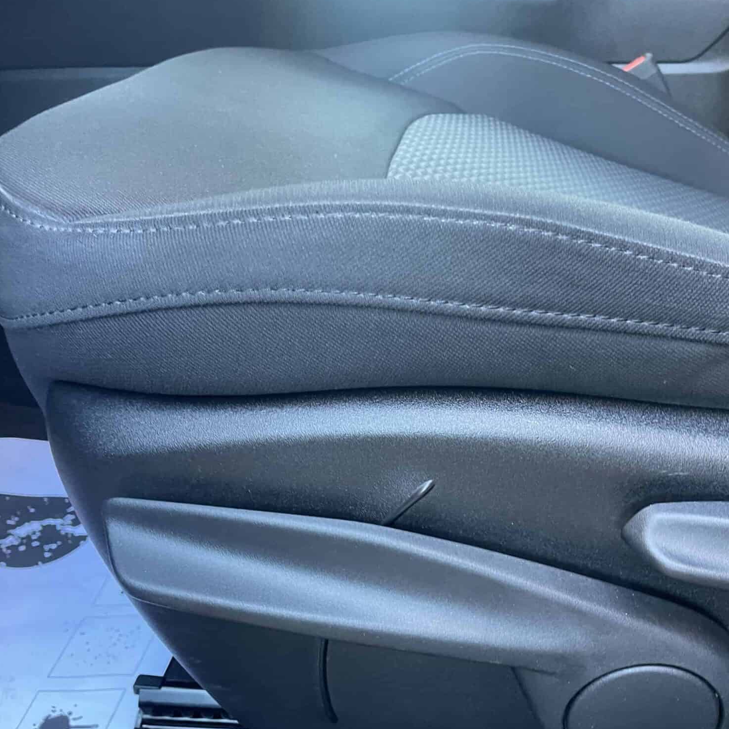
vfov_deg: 51.1
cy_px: 350
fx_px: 762
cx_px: 475
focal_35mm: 32
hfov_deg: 50.3
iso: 320
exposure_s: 1/60
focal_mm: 4.2
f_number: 1.6
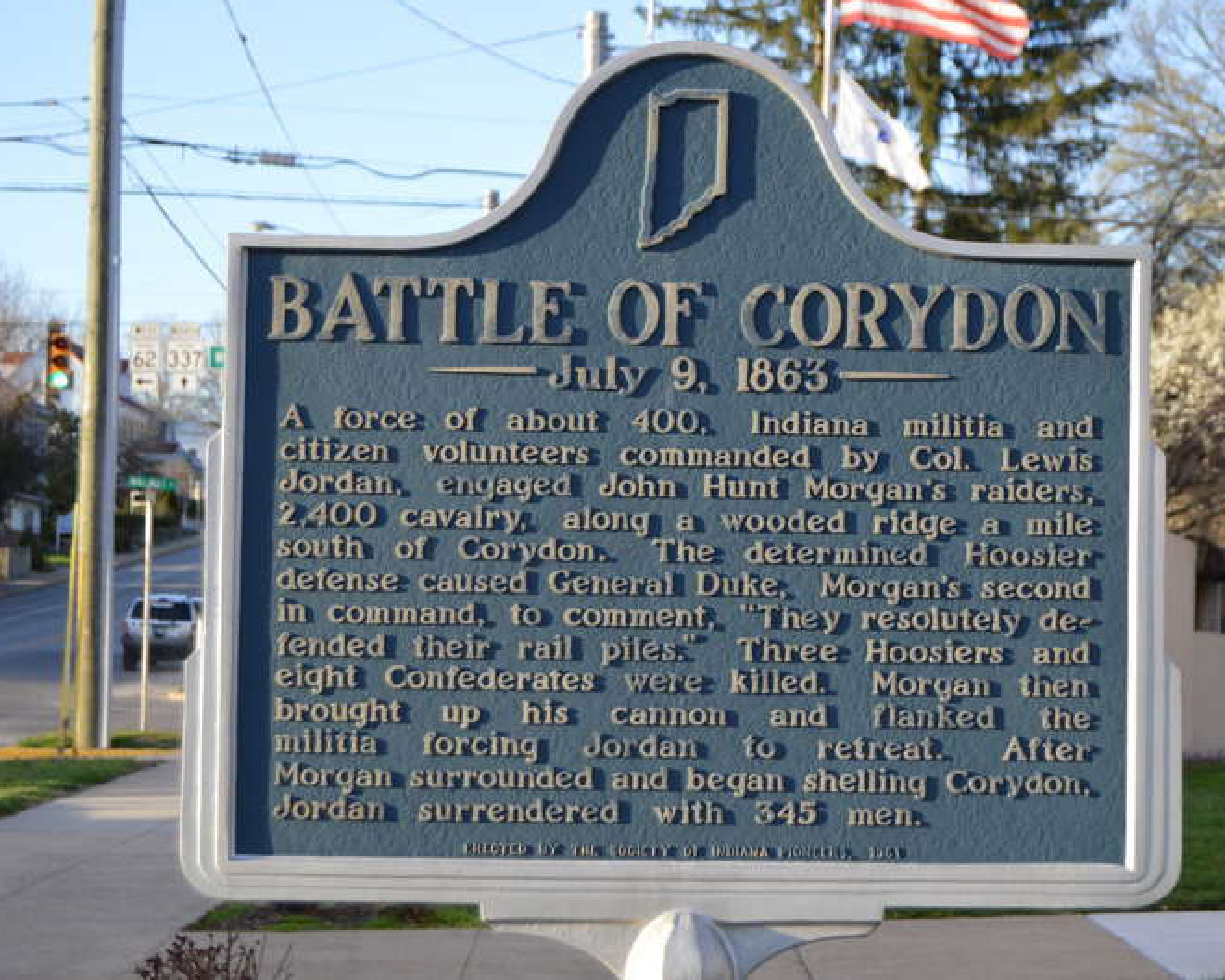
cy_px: 489
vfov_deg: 20.0
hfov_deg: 24.9
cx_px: 689
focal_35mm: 77
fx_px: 2776
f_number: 5.6
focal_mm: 45
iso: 100
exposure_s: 1/125
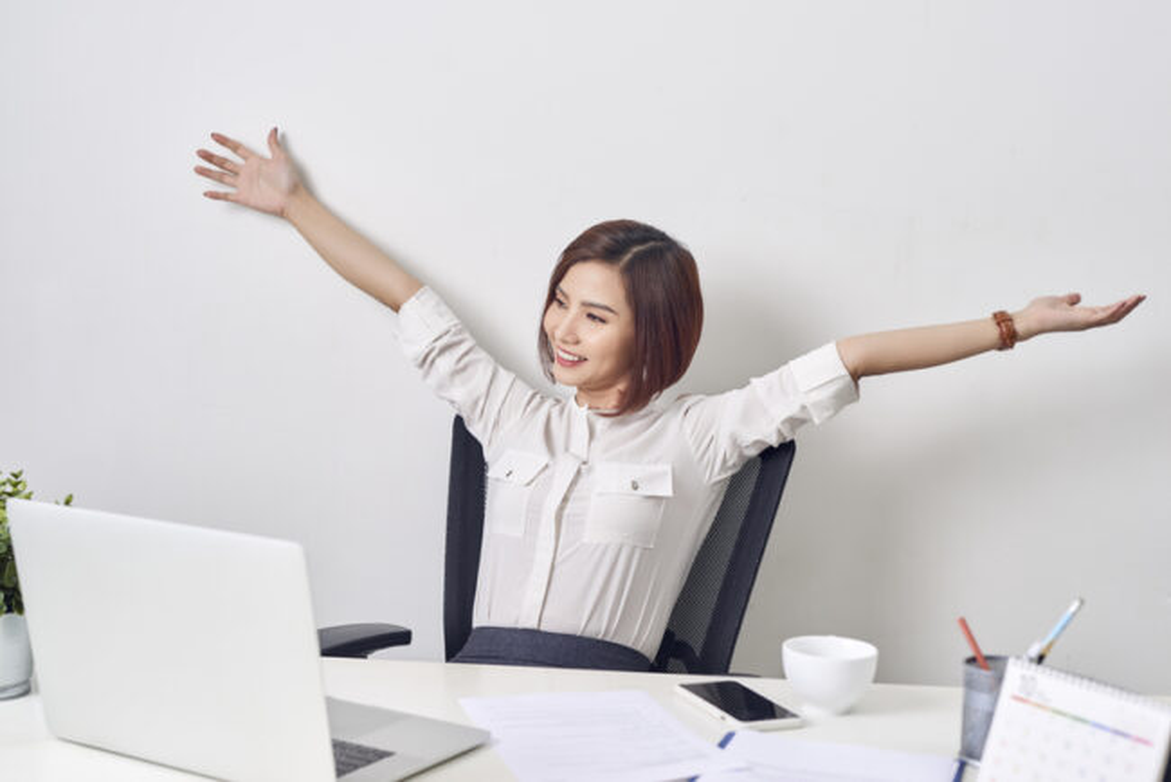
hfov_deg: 39.6
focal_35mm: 50
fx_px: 1627
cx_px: 586
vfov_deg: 27.0
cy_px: 391
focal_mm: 50
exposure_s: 1/160
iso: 200
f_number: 4
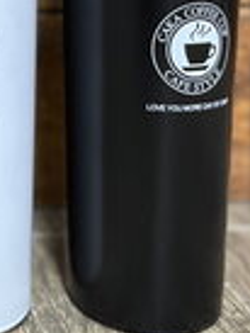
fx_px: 971
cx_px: -150
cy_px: -159
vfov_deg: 17.5
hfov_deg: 13.6
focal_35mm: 101
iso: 250
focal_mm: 5.1
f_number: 1.6
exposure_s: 1/50
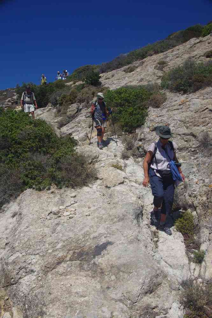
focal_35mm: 38
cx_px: 106
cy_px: 159
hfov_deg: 35.5
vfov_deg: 51.3
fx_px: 331
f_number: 11
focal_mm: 25
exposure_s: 1/125
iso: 200
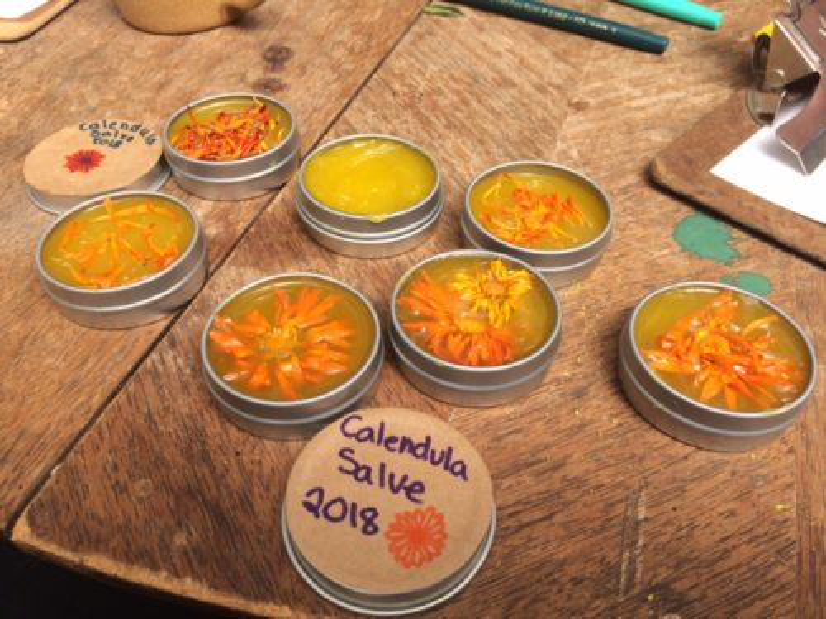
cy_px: 310
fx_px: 692
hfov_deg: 61.7
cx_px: 413
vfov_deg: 48.2
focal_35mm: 29
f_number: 2.2
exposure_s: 1/477
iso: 32
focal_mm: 4.15
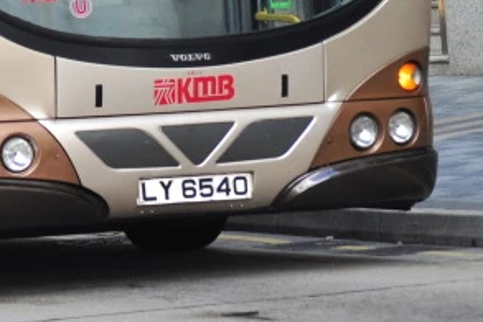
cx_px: -231
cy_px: -220
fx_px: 4639
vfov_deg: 3.9
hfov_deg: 5.9
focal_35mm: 346
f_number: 5
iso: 400
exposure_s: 1/250
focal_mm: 66
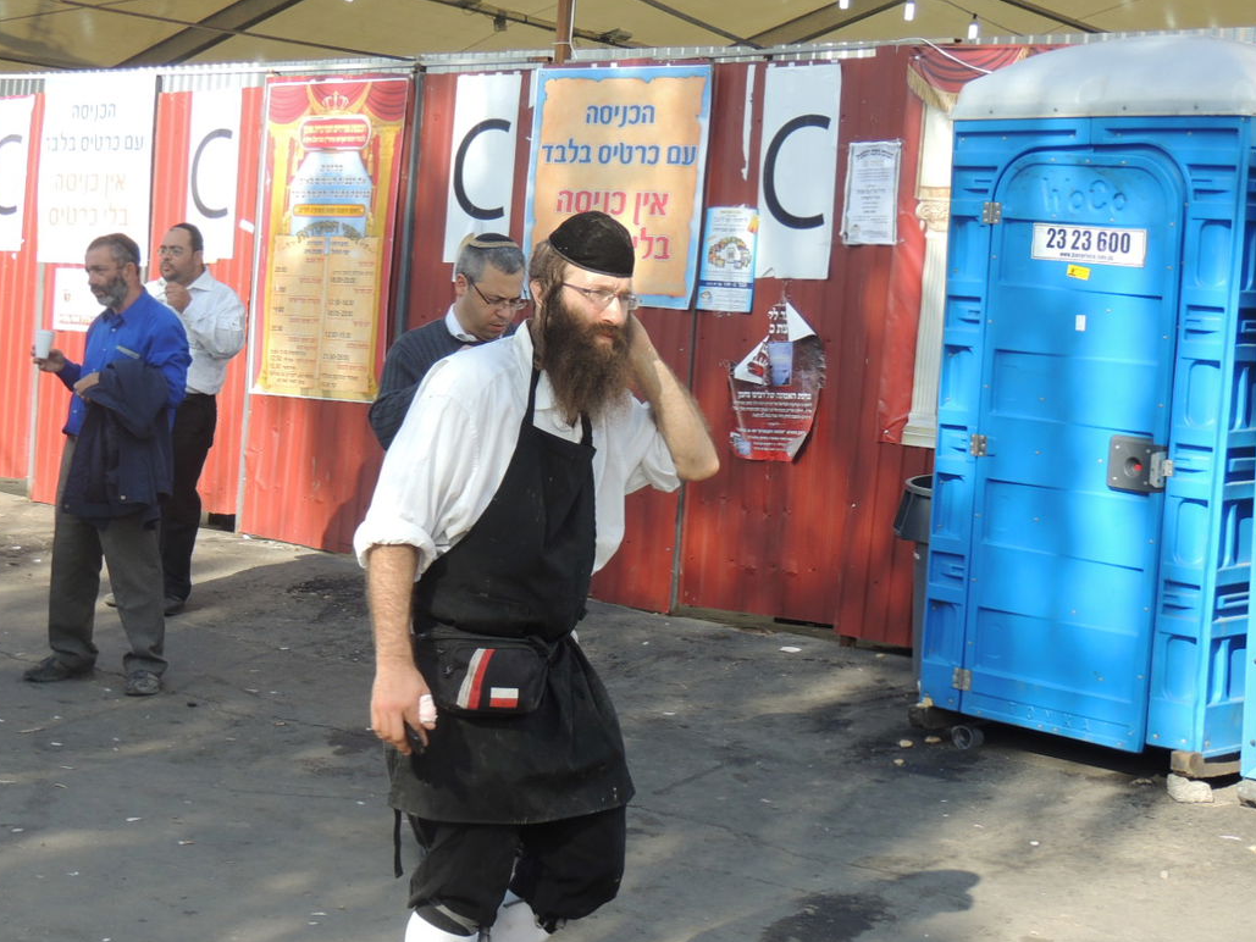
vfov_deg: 21.6
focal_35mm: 68
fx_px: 2468
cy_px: 511
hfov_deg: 28.5
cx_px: 524
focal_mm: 8.9
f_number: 3.6
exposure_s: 1/400
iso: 100
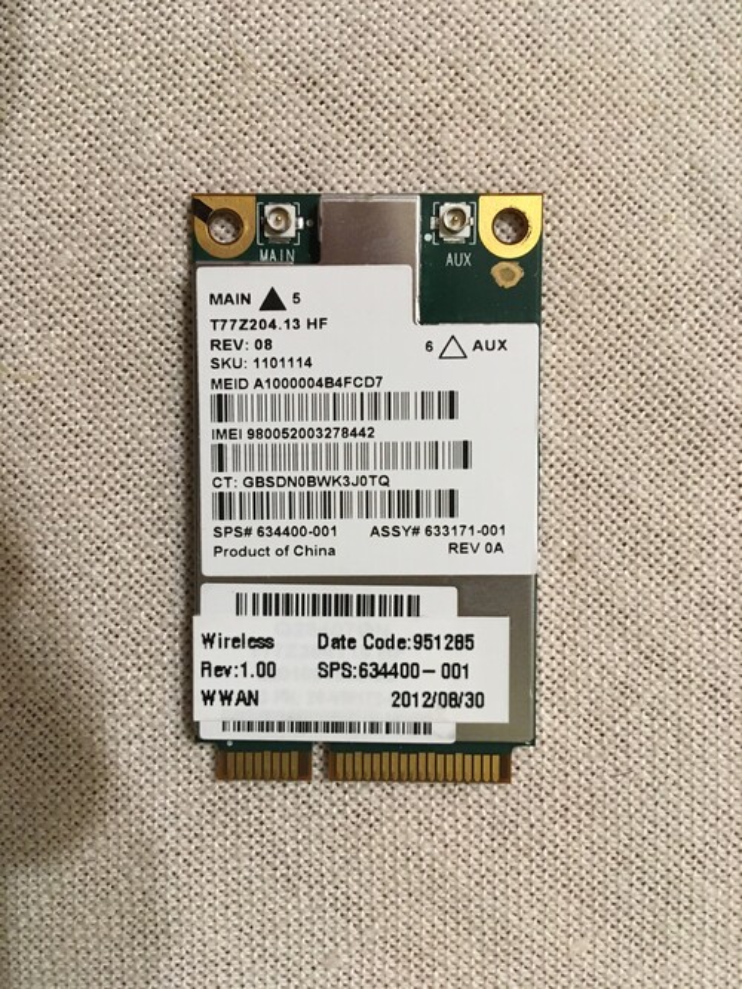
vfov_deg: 61.6
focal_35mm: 29
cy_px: 494
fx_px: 828
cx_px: 371
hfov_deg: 48.3
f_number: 2.2
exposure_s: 1/33
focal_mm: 4.15
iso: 160
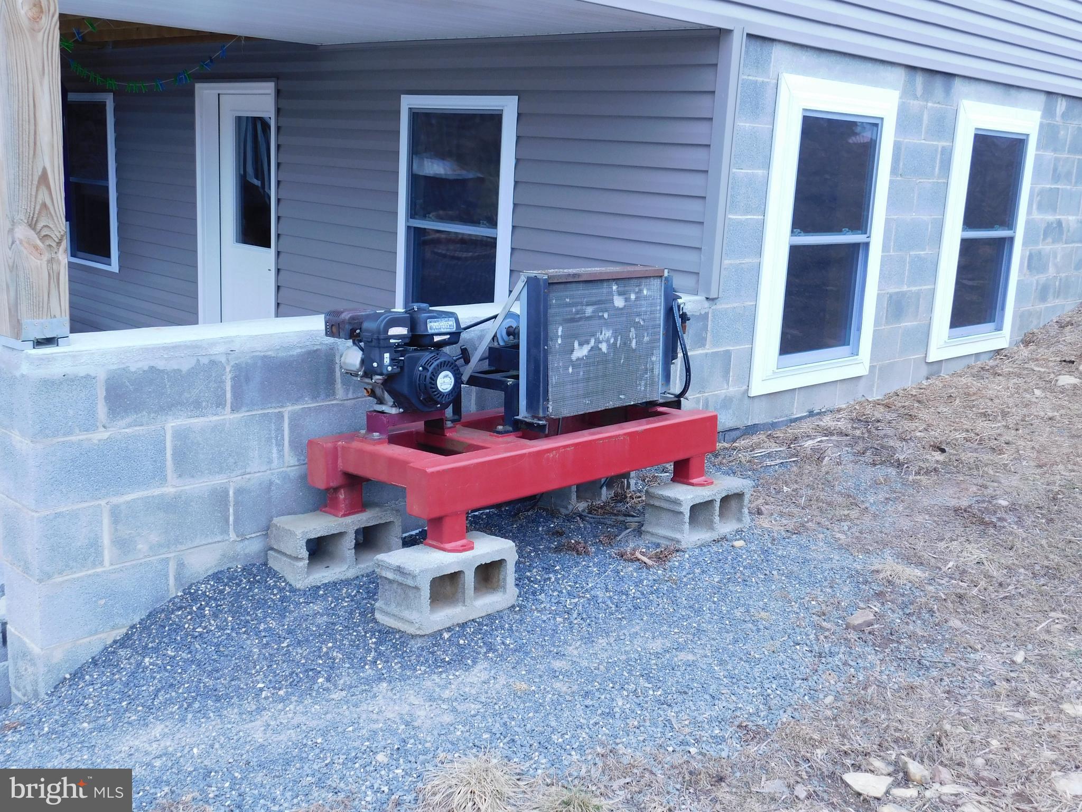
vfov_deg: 39.7
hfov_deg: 51.4
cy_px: 406
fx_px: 1125
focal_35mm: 36
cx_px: 541
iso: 125
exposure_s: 1/80
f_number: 3.5
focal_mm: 6.3
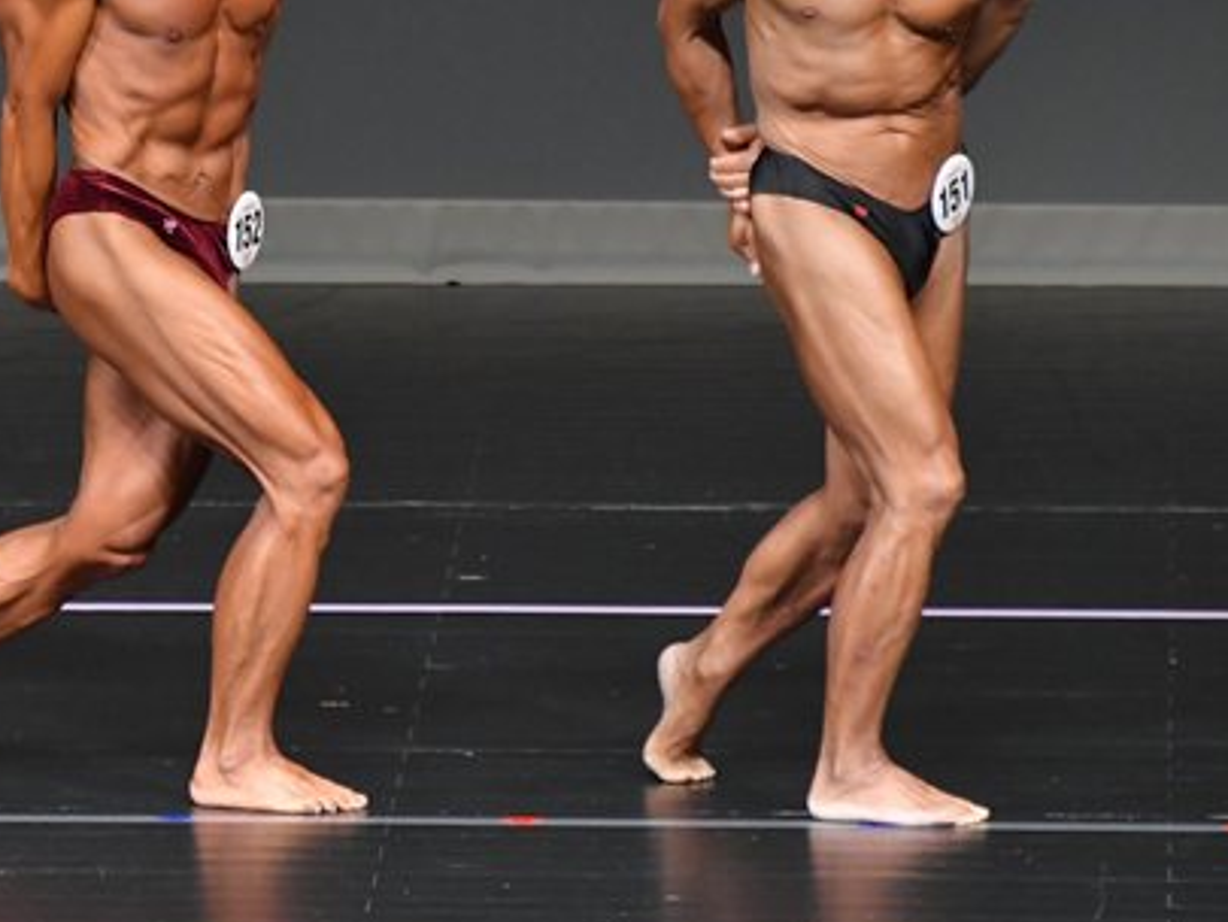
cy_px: 197
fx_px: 24485
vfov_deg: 2.2
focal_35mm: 690
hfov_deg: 2.9
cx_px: 108
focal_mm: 250
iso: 4000
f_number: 5.6
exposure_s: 1/400
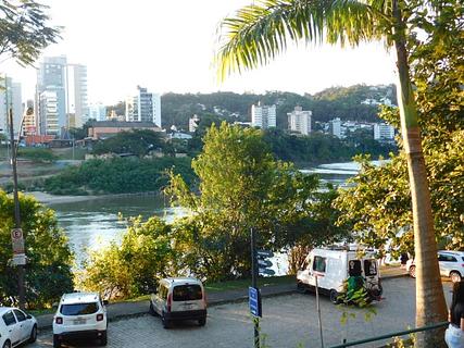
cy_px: 174
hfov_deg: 42.1
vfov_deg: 32.2
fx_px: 603
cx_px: 232
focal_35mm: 45
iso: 125
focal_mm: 8
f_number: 3.7
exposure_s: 1/60
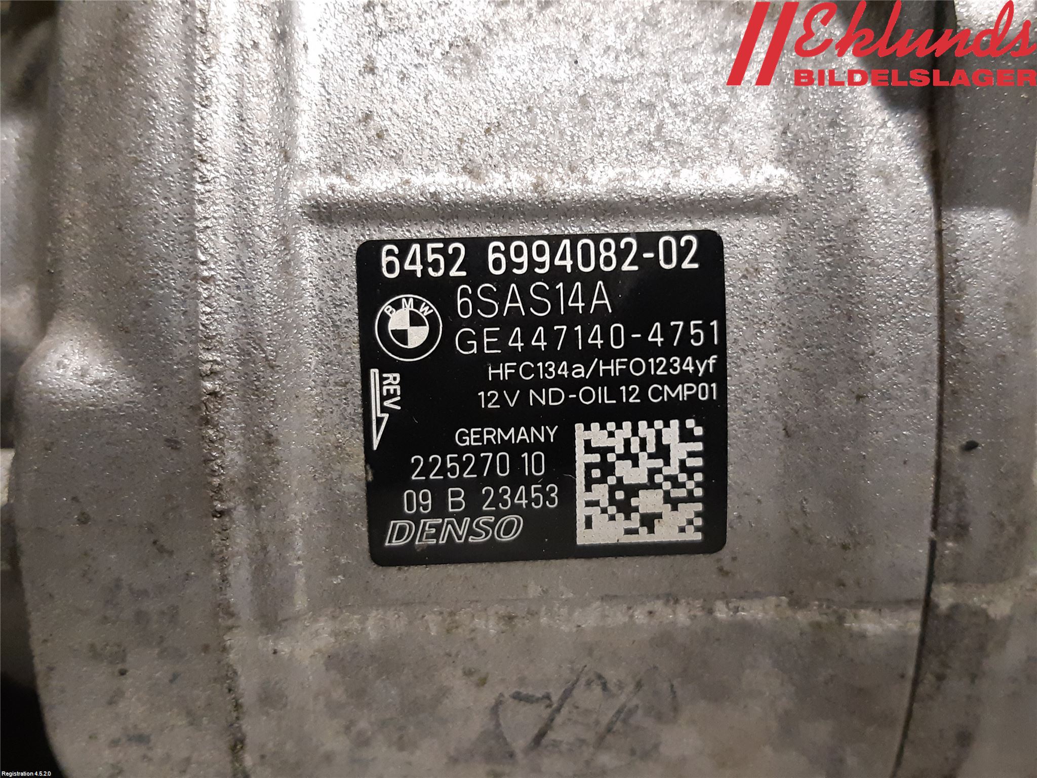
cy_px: 389
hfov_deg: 67.3
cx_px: 518
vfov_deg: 53.1
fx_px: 779
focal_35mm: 26
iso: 320
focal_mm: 3.93
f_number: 1.7
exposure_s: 1/50
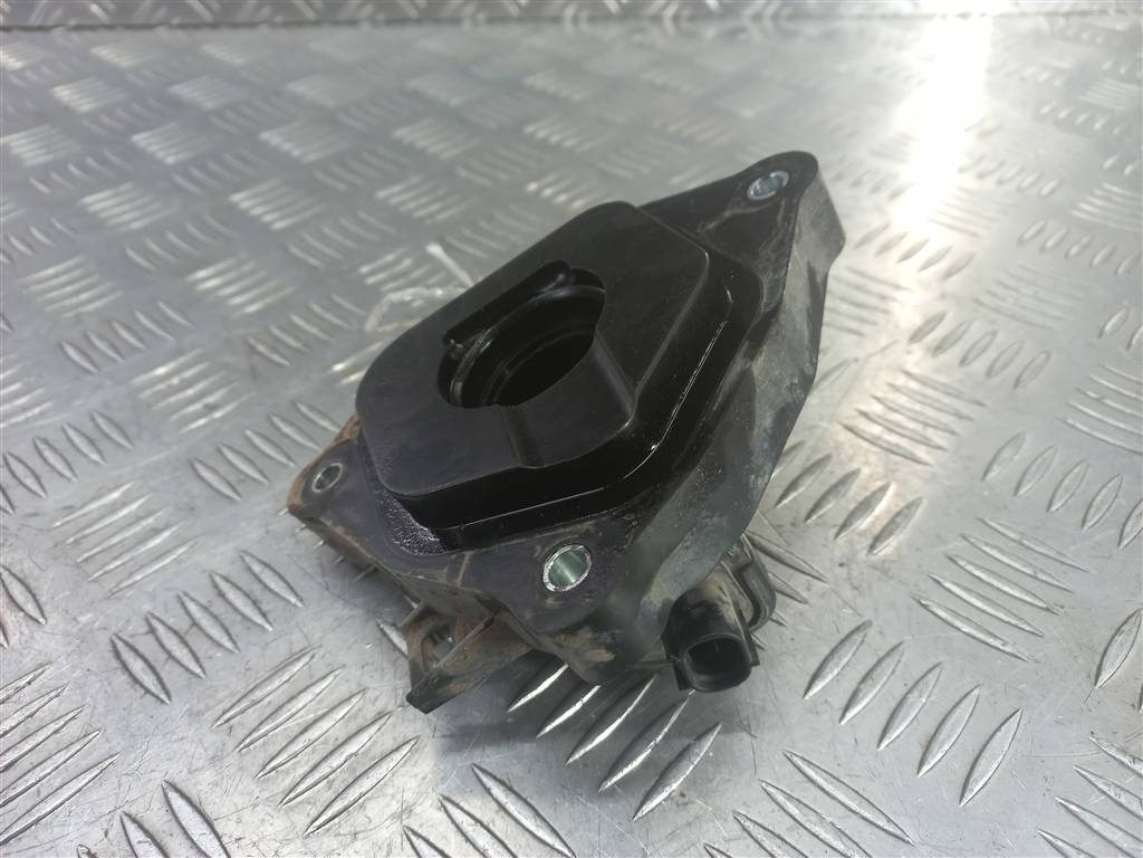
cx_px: 572
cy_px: 429
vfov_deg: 54.9
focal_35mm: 25
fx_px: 825
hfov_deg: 69.4
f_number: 1.8
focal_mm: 4.6
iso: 80
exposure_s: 1/50
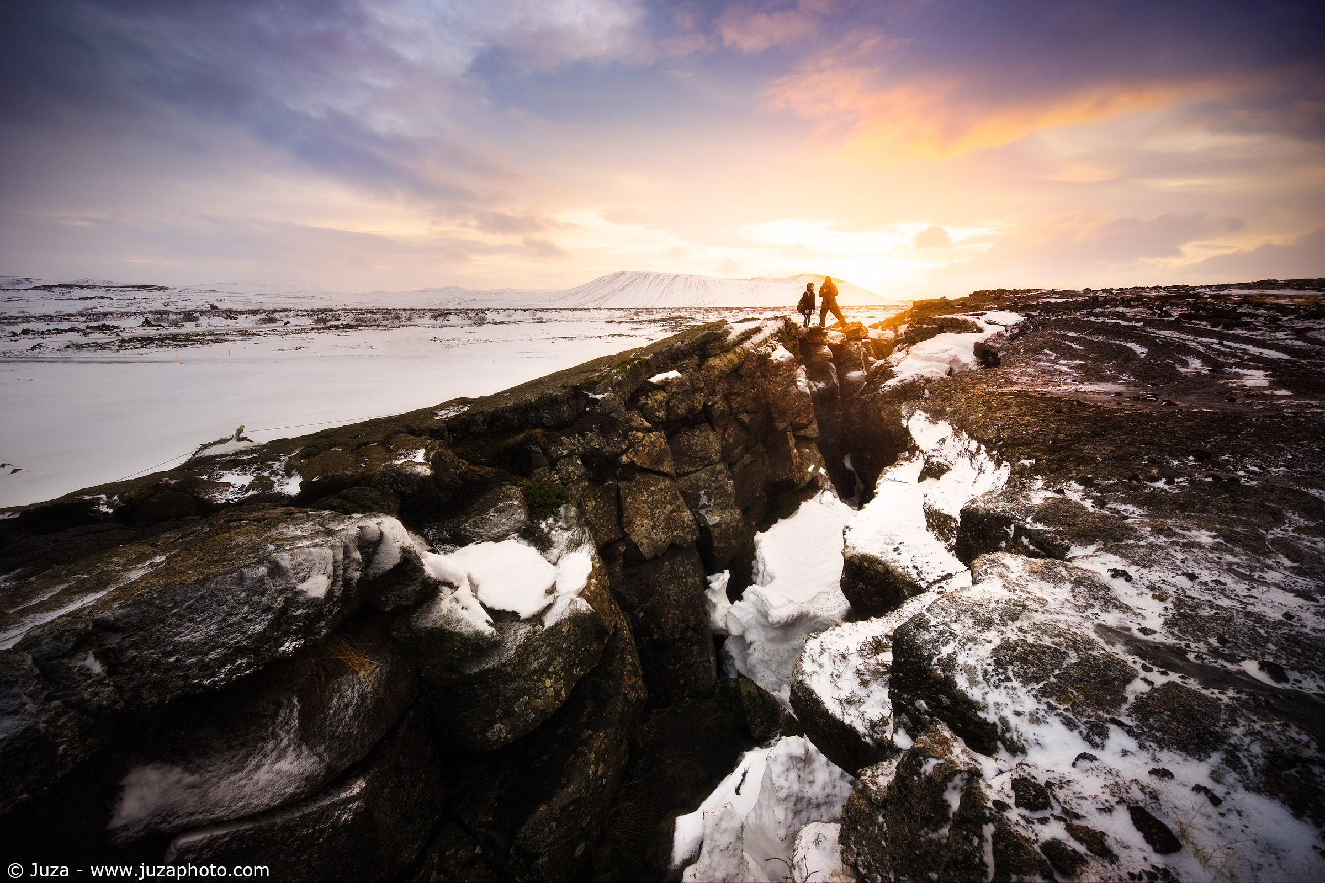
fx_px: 442
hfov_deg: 112.6
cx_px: 662
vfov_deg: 90.0
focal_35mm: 12
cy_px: 442
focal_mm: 8
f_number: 8
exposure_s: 1/80
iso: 100
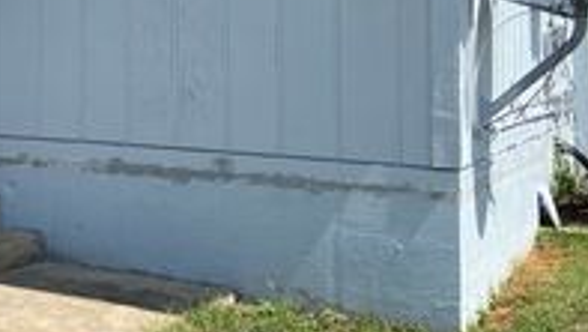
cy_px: -13
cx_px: -18
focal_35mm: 72
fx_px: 1123
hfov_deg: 27.4
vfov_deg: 16.4
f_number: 1.8
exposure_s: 1/2967
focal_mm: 4.25
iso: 32
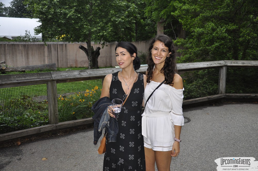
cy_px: 86
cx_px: 129
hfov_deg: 51.3
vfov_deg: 35.4
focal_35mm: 38
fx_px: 268
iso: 400
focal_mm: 25
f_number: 4
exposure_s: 1/60
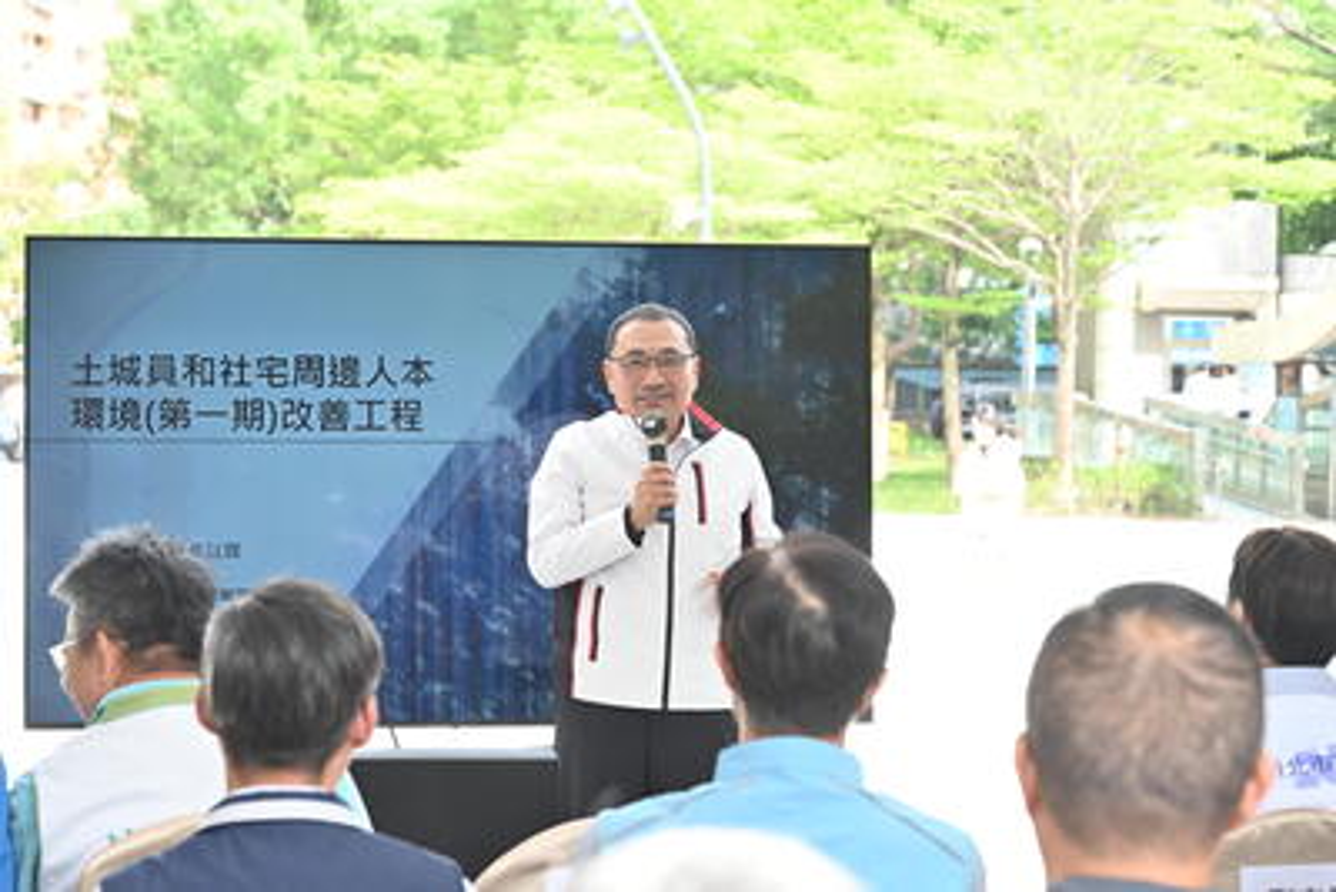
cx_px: 668
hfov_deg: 21.2
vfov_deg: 14.3
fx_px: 3564
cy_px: 446
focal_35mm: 96
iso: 1100
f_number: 7.1
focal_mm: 96
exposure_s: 1/400
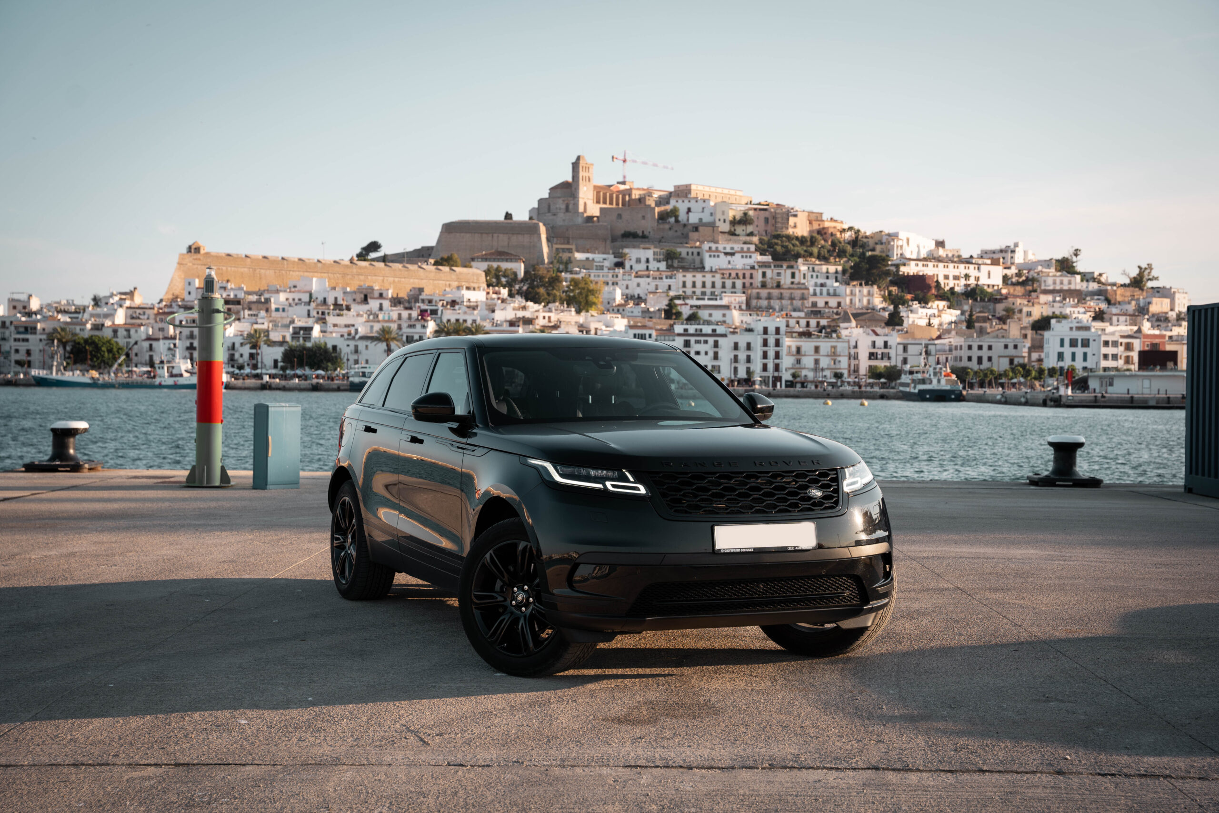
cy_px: 406
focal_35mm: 50
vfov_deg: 27.0
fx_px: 1690
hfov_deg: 39.7
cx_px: 610
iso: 100
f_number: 4.5
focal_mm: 49.9
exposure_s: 1/400
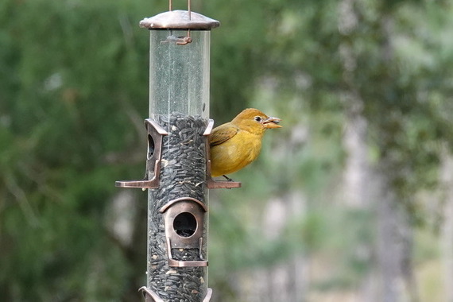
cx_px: 226
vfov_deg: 6.9
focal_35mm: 200
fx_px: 2516
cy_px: 151
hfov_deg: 10.3
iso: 320
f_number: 4
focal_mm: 73.24
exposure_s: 1/200
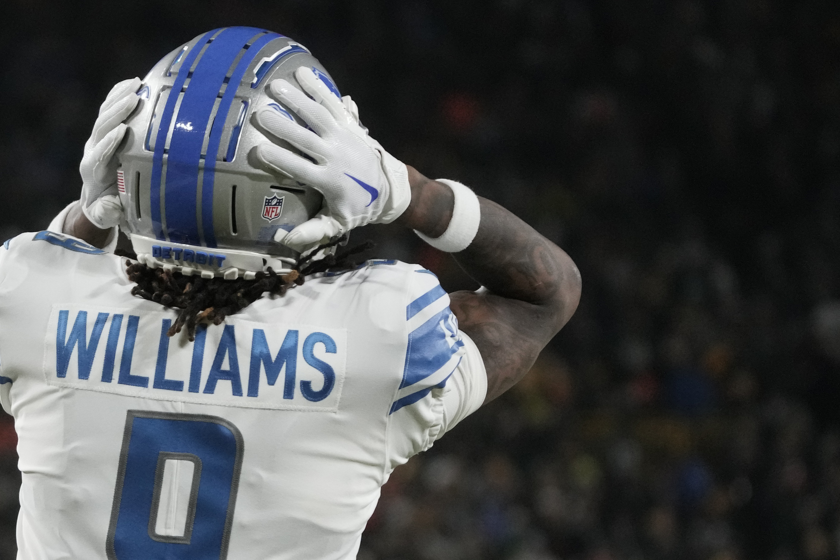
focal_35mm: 461
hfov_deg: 4.5
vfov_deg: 3.0
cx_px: 133
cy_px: 419
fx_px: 10755
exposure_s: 1/1600
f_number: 5.6
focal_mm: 211
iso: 6400
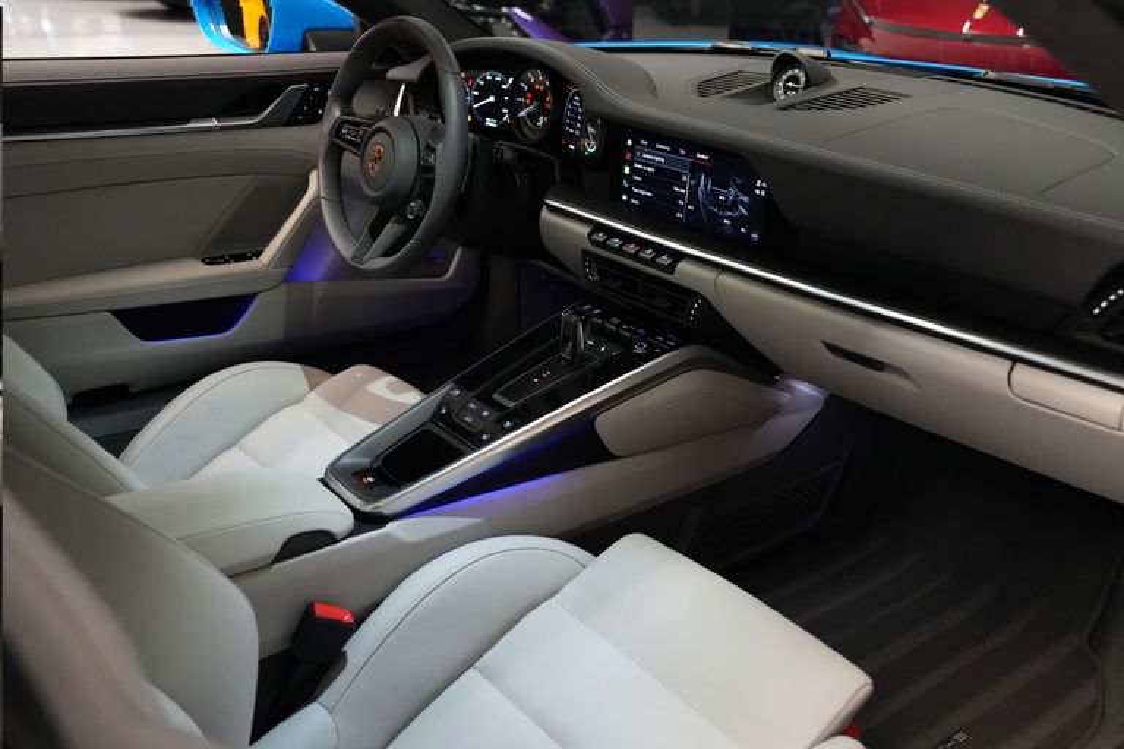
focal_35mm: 35
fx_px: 1093
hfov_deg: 54.4
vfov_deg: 37.9
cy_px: 374
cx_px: 562
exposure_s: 1/40
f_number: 4
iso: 8000
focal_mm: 35
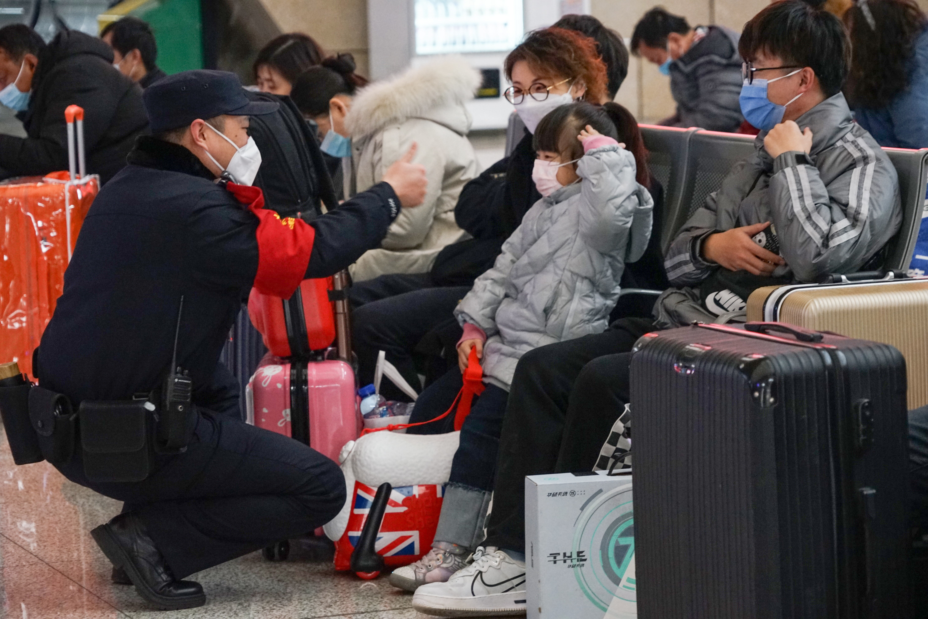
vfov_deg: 10.9
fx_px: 3248
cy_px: 310
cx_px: 464
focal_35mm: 126
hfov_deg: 16.3
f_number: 6.3
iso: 3200
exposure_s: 1/80
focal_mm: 126
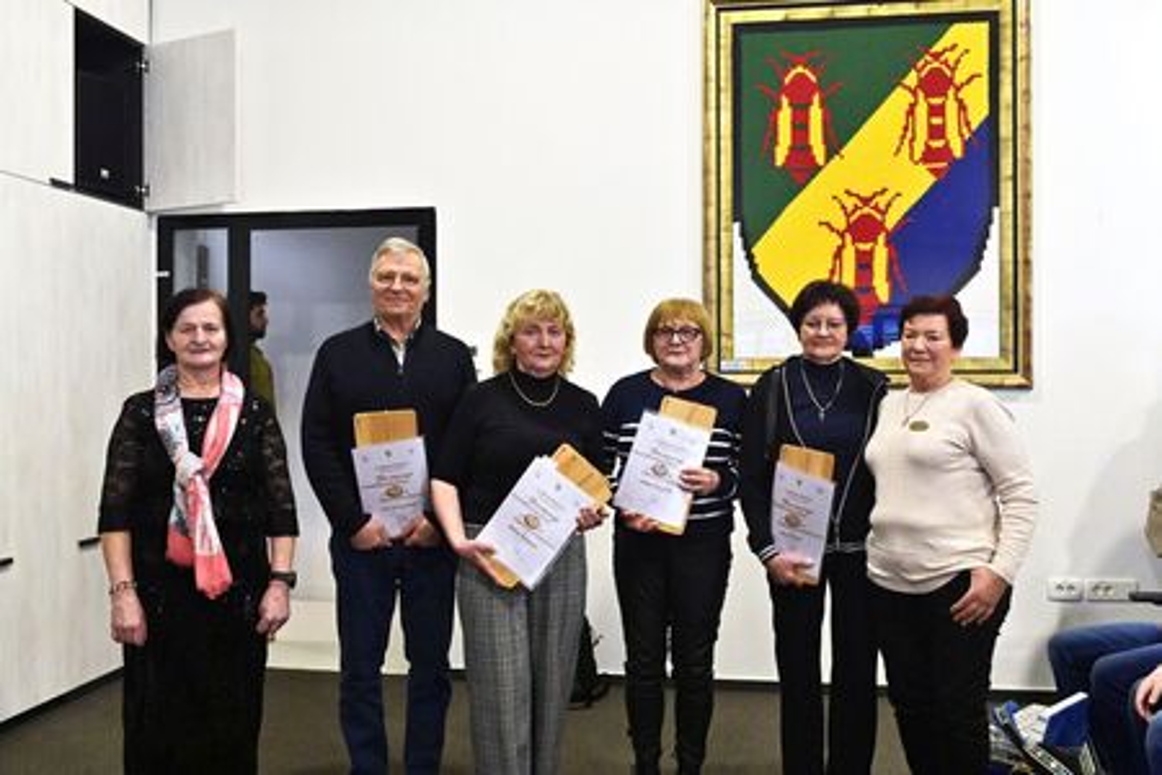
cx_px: 581
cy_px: 388
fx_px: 1130
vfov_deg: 37.9
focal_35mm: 35
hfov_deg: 54.4
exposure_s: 1/320
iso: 5000
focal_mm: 35
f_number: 4.5
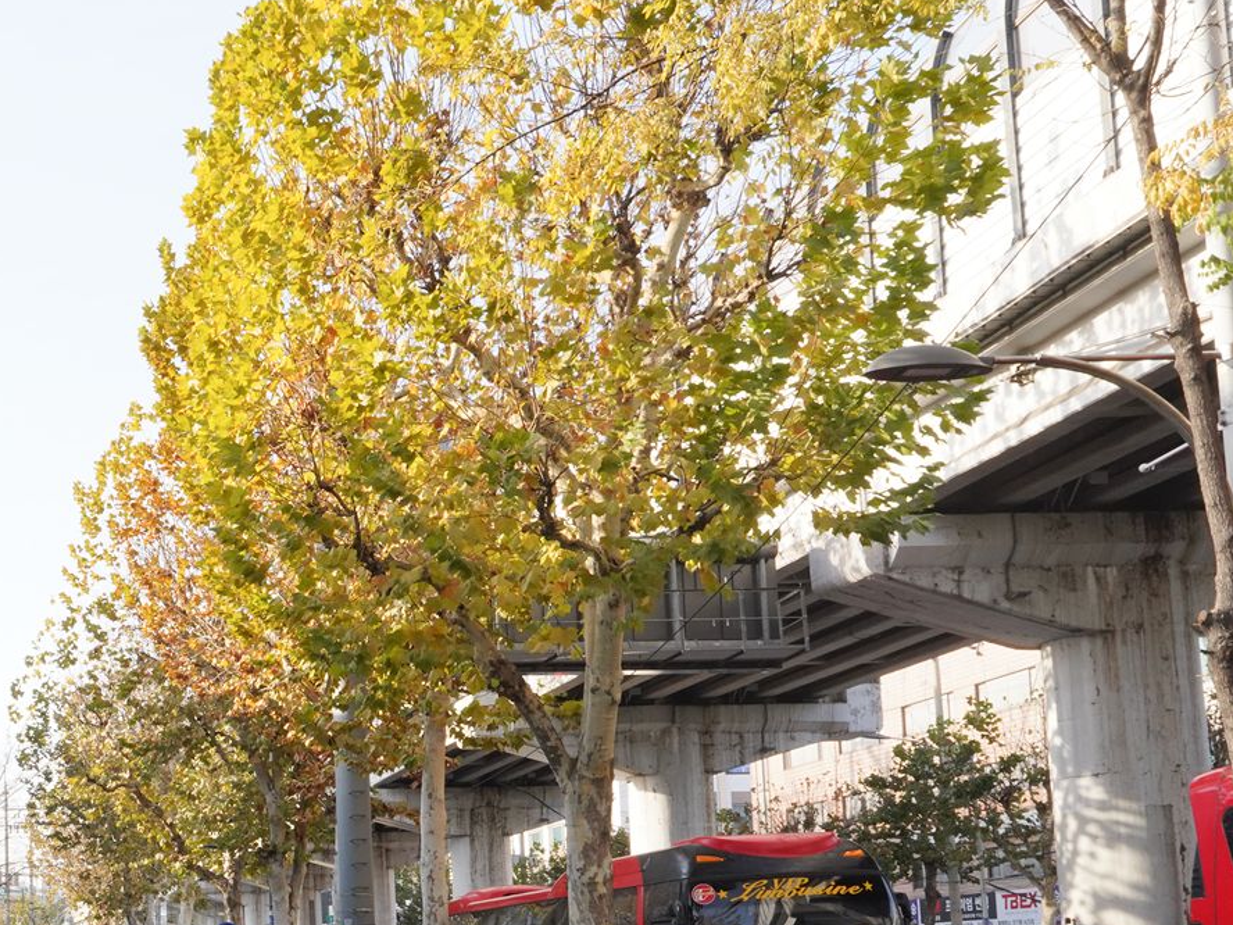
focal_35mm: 52
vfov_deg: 27.2
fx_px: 1852
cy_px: 799
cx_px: -42
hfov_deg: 33.2
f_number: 20
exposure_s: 1/100
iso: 800
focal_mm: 24
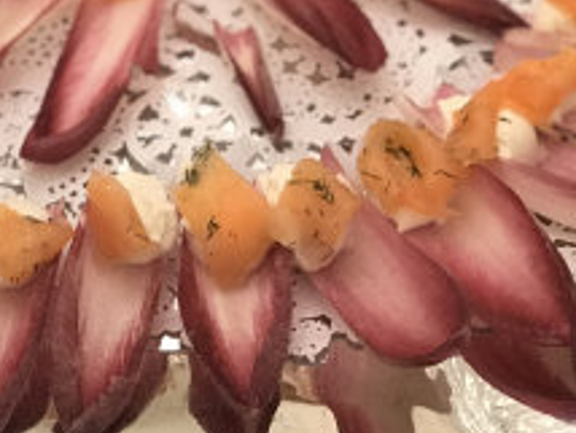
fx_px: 2715
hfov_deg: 12.1
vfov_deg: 9.0
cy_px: -74
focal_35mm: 163
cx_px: 108
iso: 250
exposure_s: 1/50
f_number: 2.8
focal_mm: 6.6
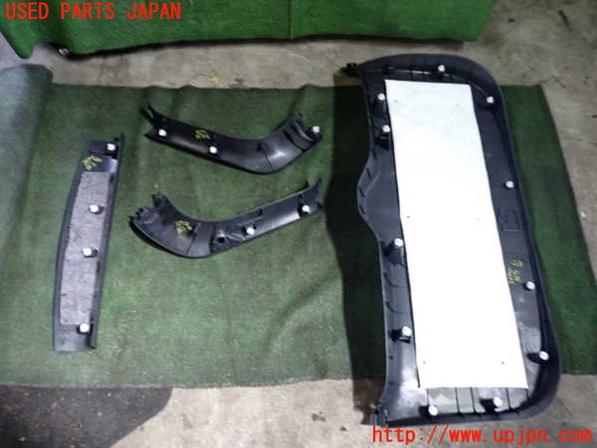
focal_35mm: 30
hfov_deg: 60.0
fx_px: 517
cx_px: 298
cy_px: 224
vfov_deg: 46.8
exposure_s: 1/30
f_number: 2.3
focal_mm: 5.4
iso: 200
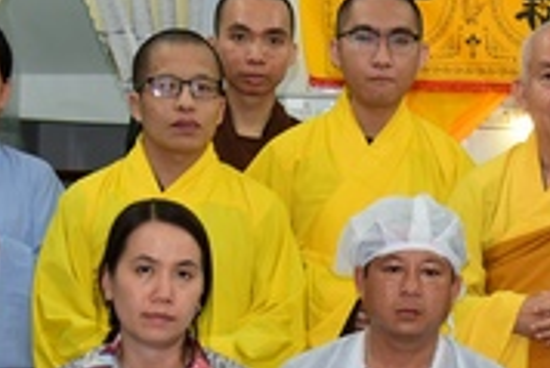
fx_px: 2125
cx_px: 550
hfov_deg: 14.5
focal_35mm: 139
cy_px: 442
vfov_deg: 9.7
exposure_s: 1/50
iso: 1000
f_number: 5
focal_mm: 38
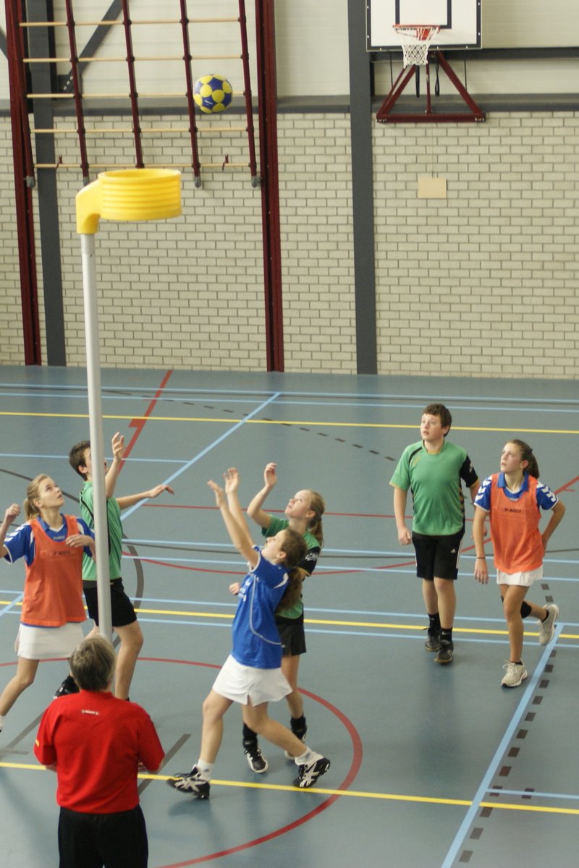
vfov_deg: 33.4
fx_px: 1447
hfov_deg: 22.6
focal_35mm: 60
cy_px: 434
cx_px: 290
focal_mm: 40
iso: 400
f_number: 2.8
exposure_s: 1/200
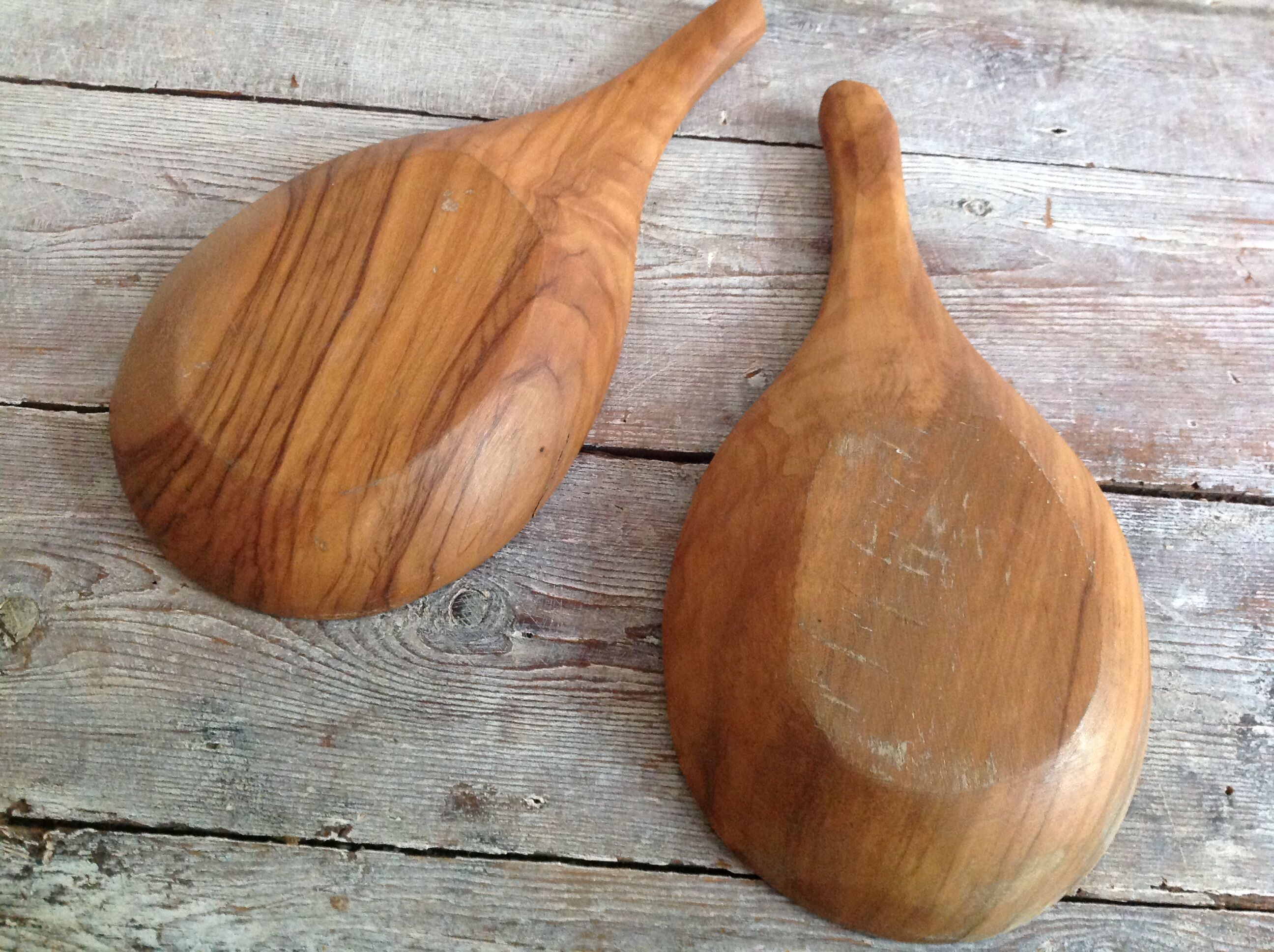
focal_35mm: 35
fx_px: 1286
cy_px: 476
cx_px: 637
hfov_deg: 52.7
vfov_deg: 40.6
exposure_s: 1/15
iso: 320
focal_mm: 4.28
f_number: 2.4
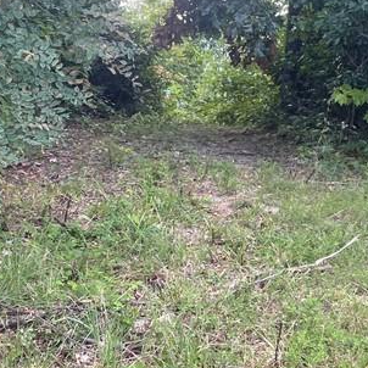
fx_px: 938
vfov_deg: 22.1
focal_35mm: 78
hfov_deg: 22.2
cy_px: 123
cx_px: 178
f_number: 1.6
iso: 40
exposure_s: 1/121
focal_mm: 4.2
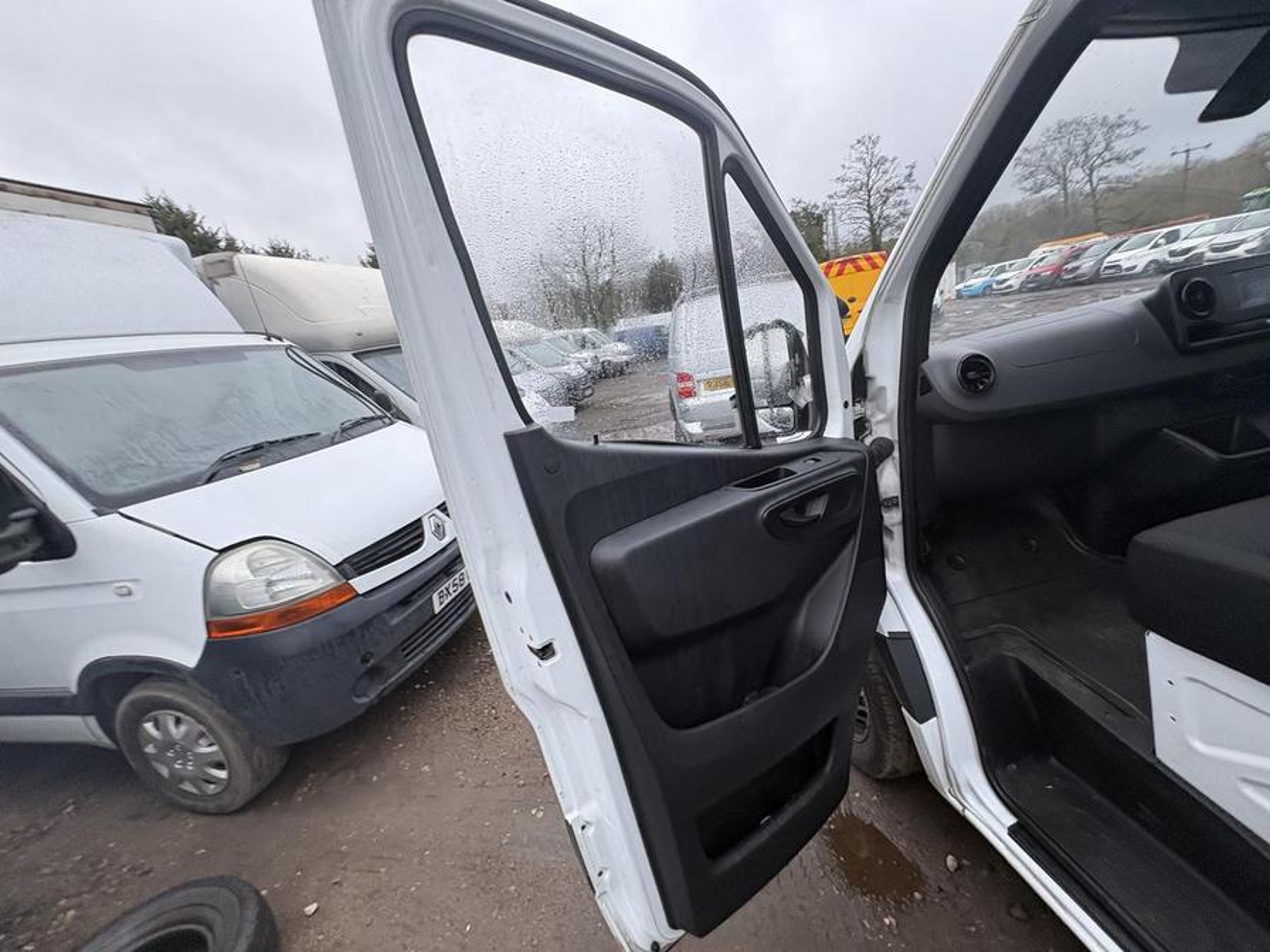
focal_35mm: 14
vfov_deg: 85.7
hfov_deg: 102.1
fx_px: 514
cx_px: 635
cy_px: 476
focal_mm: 2.22
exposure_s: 1/99
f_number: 2.2
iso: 160
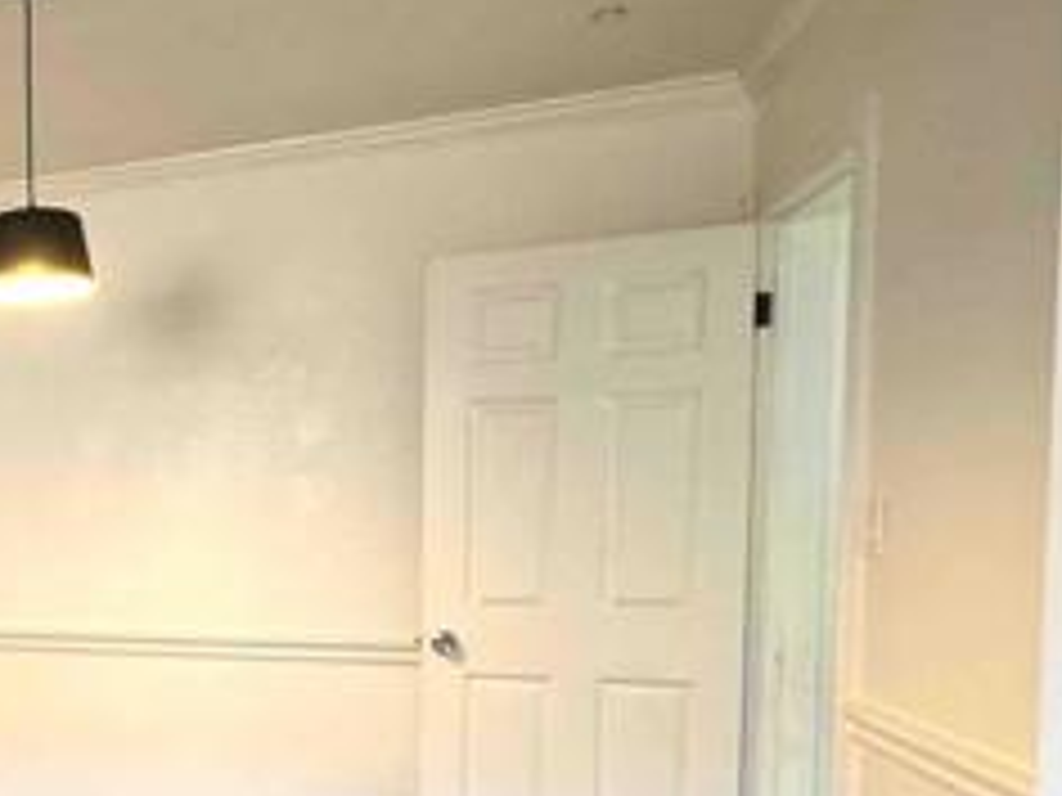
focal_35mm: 38
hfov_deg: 37.6
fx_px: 1166
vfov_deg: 36.9
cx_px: -198
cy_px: 589
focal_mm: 2.22
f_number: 2.2
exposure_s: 1/60
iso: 250
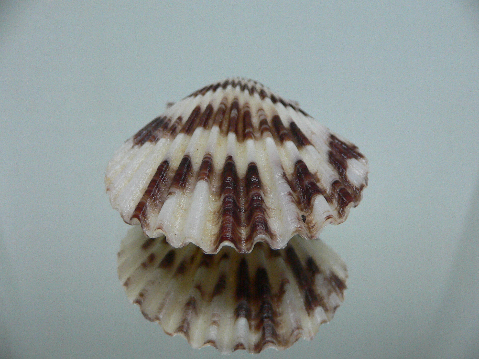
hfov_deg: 51.4
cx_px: 240
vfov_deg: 39.7
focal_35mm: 36
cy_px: 181
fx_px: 498
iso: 200
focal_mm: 4.6
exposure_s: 1/60
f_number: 2.8
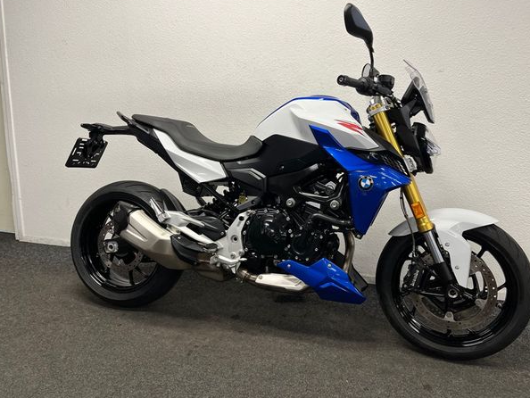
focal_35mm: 28
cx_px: 277
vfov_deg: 49.7
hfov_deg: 63.4
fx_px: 429
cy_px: 187
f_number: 1.6
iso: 125
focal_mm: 5.1
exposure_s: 1/100
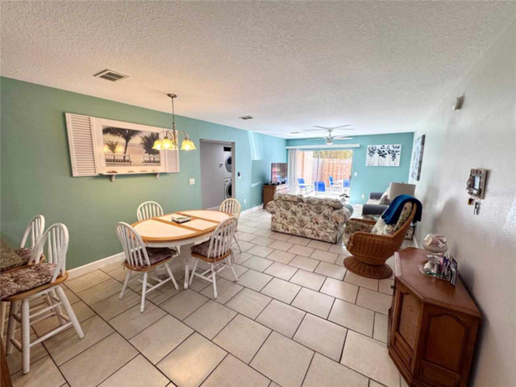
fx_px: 209
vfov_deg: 85.7
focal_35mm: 14
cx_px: 258
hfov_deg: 102.1
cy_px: 194
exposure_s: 1/120
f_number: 2.2
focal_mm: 2.22
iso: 64
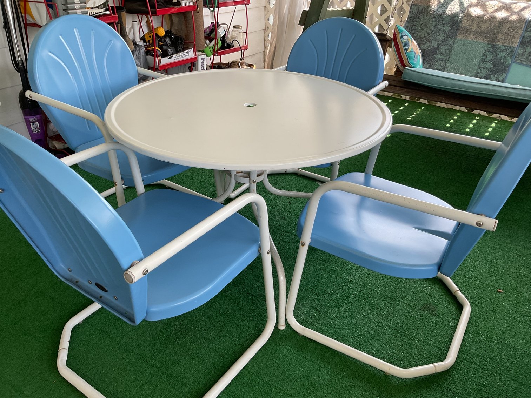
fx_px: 445
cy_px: 199
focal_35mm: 29
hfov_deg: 61.7
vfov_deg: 48.2
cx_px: 266
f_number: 1.8
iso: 40
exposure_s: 1/120
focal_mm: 3
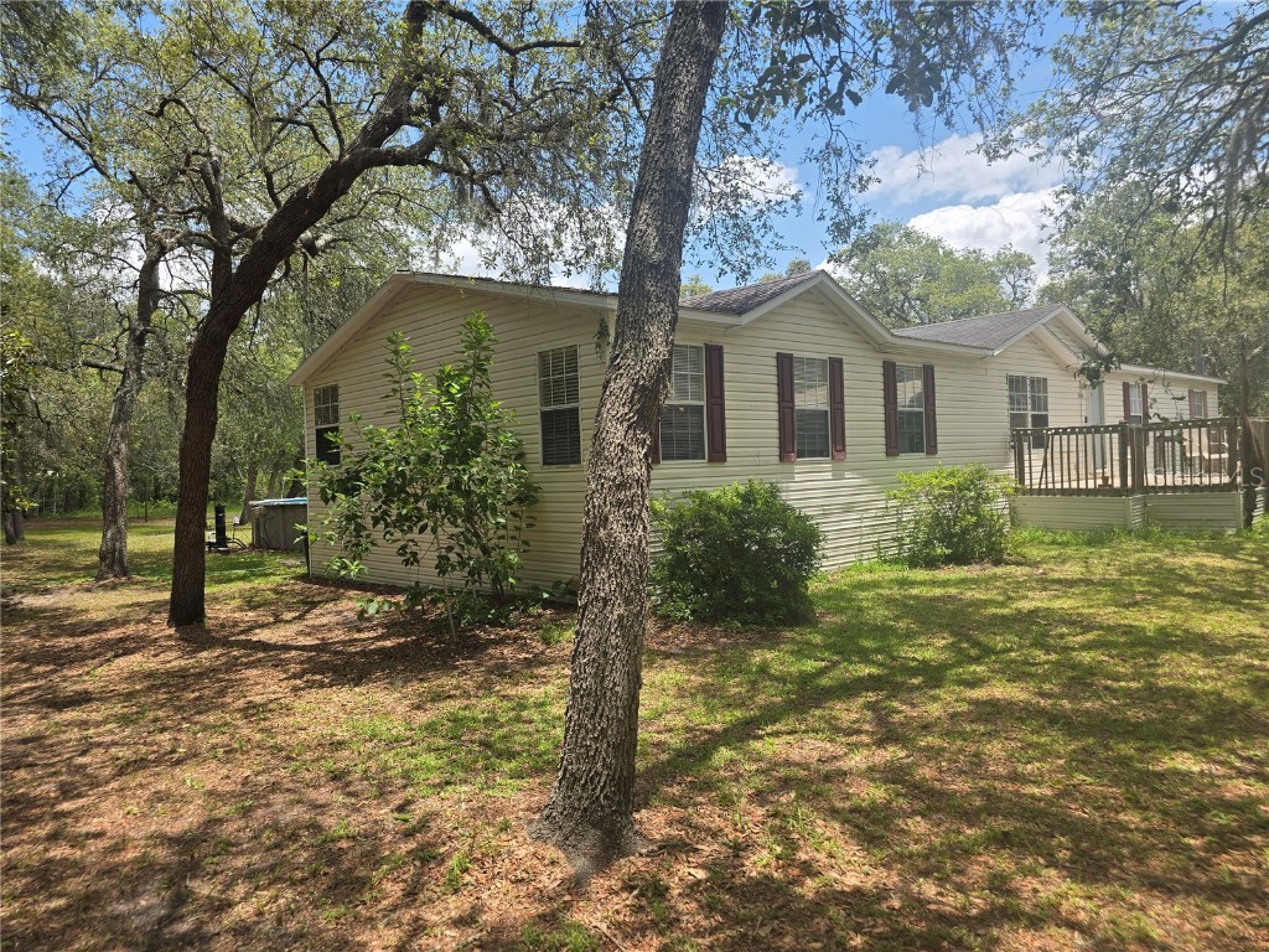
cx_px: 634
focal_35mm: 23
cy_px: 476
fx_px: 843
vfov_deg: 58.9
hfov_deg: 73.9
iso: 12
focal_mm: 6.3
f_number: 1.7
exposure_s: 1/395
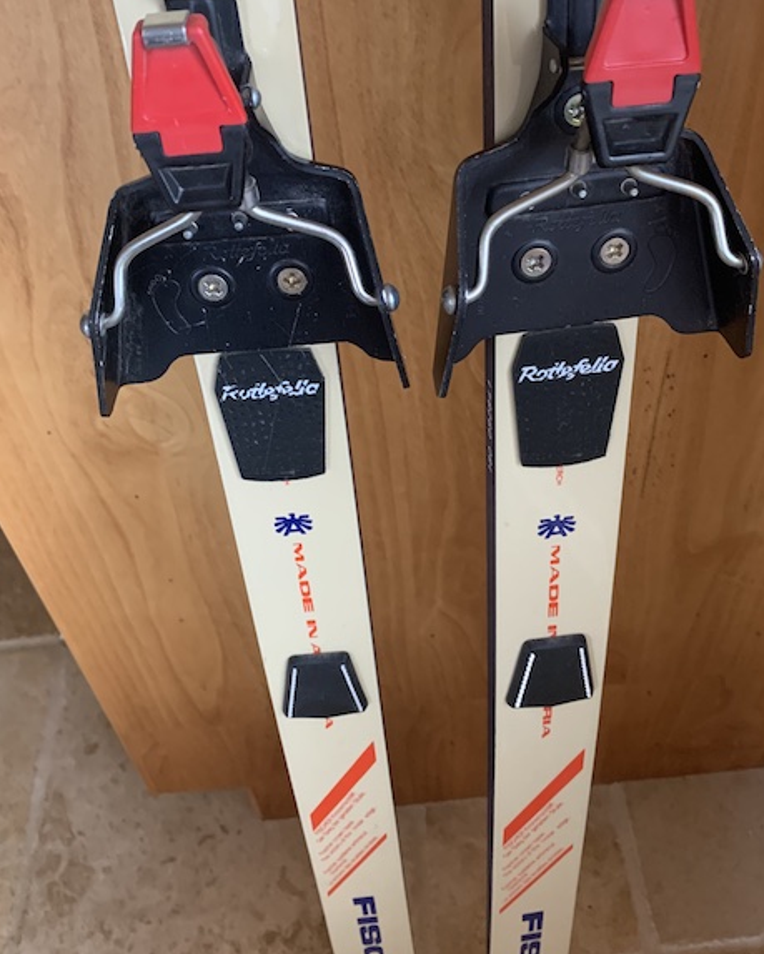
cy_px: 425
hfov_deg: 43.4
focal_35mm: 34
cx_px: 399
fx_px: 960
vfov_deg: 52.7
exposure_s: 1/50
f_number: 1.8
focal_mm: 4.25
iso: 400
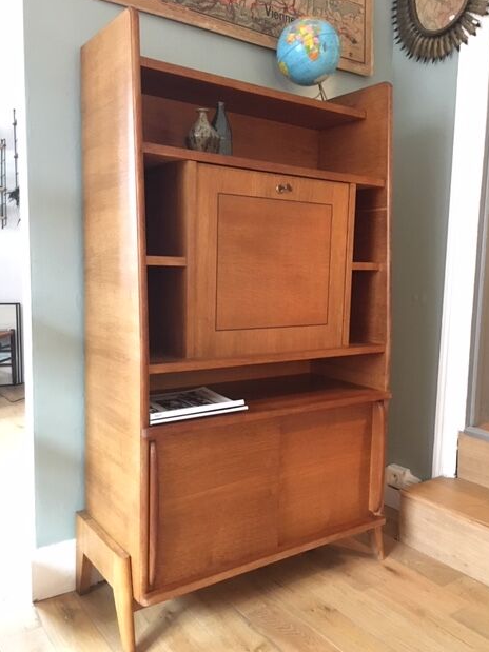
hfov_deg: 46.8
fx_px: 565
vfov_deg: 60.0
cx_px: 250
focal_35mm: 30
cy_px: 332
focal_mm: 4.15
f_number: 2.2
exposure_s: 1/17
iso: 320
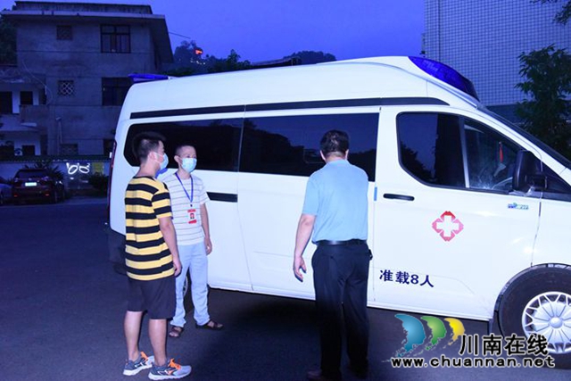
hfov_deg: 58.7
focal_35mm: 32
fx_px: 508
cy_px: 190
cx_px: 286
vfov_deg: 41.1
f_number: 10
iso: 12800
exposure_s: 1/60
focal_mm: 32
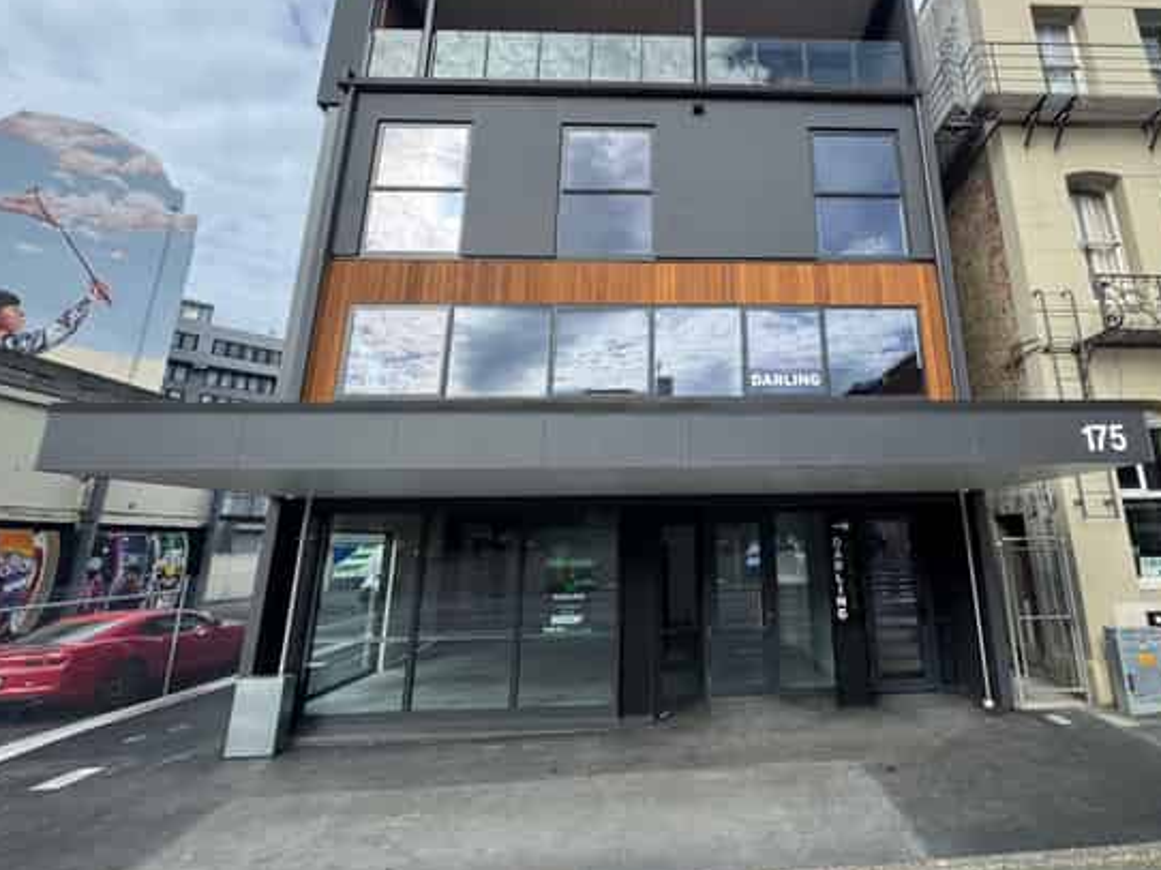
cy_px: 400
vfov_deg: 74.6
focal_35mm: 17
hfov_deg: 89.9
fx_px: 570
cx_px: 696
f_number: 2.2
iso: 40
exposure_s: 1/687
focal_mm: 2.22
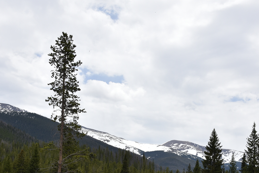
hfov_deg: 32.7
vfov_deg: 21.9
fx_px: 439
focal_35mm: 61
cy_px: 145
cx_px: 159
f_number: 9
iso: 100
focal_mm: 36
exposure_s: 1/320
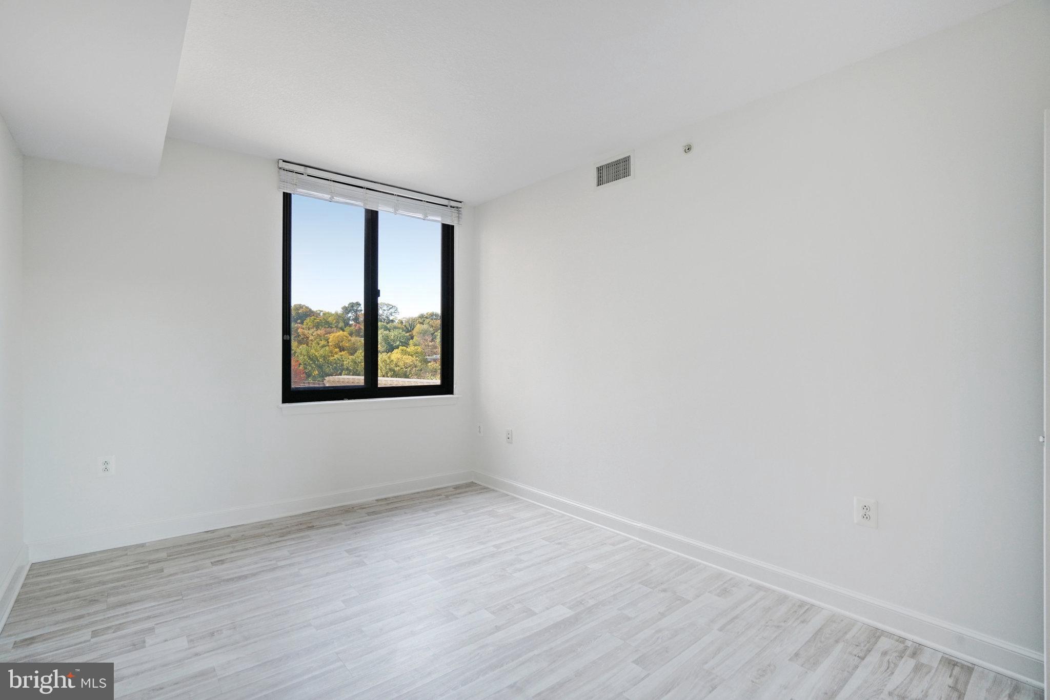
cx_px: 525
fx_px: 467
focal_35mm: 16
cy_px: 350
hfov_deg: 96.7
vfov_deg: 73.8
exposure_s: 1/125
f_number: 8
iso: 800
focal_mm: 16
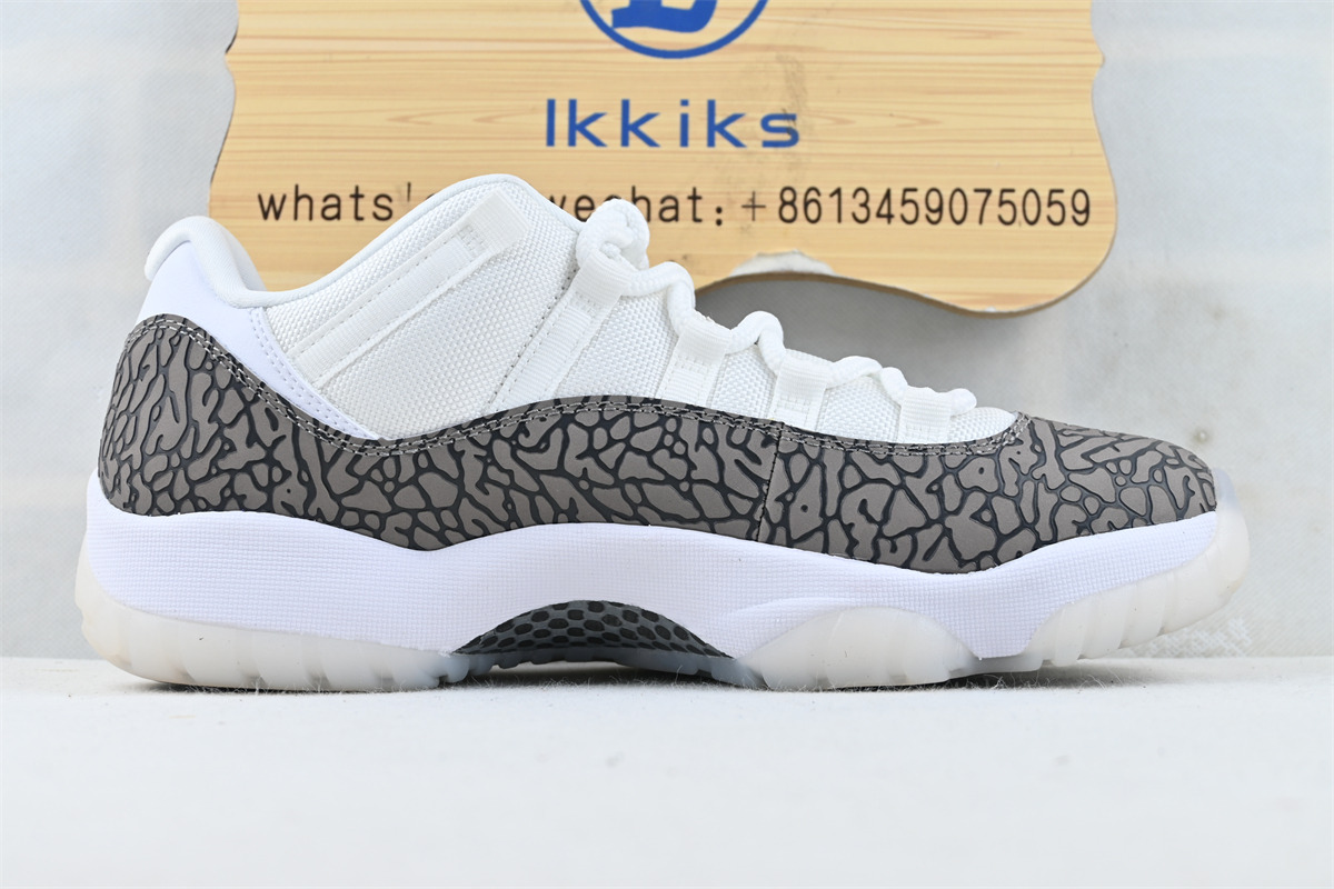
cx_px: 667
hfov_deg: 38.9
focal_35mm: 51
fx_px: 1890
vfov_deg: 26.5
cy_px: 444
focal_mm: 34
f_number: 5
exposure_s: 1/40
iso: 100
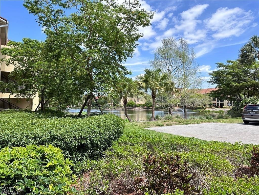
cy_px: 98
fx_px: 180
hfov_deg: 71.6
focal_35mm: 24
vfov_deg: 56.8
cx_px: 130
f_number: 1.78
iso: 80
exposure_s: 1/1587
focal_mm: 6.86
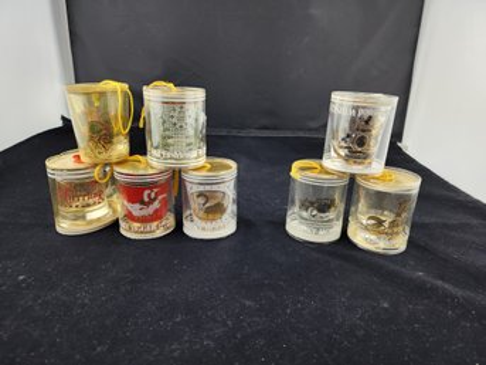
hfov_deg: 73.9
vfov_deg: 58.8
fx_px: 323
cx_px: 243
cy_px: 182
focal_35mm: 23
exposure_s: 1/120
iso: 32
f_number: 1.8
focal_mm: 6.4
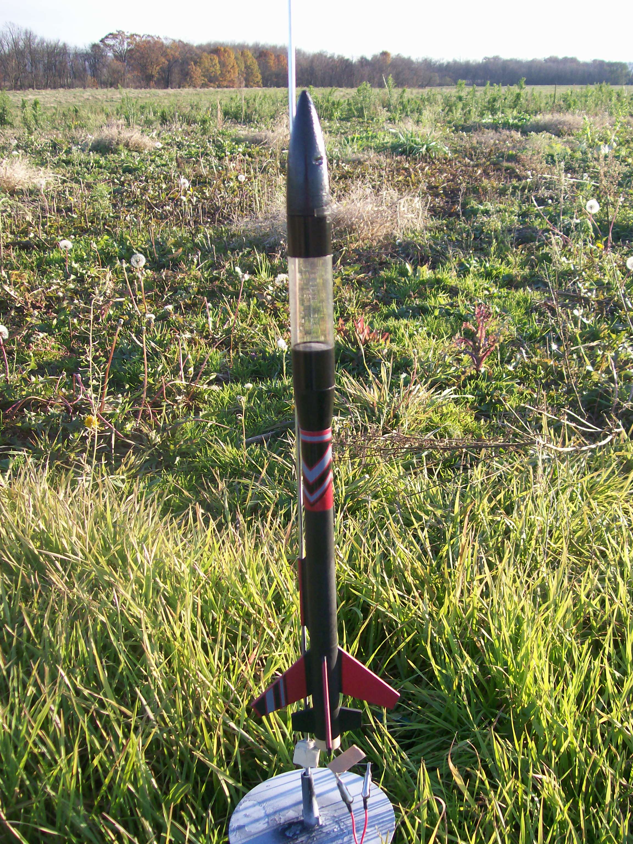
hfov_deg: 39.7
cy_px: 422
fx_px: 878
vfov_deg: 51.4
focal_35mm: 36
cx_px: 316
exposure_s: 1/322
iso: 80
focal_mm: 6
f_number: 2.7
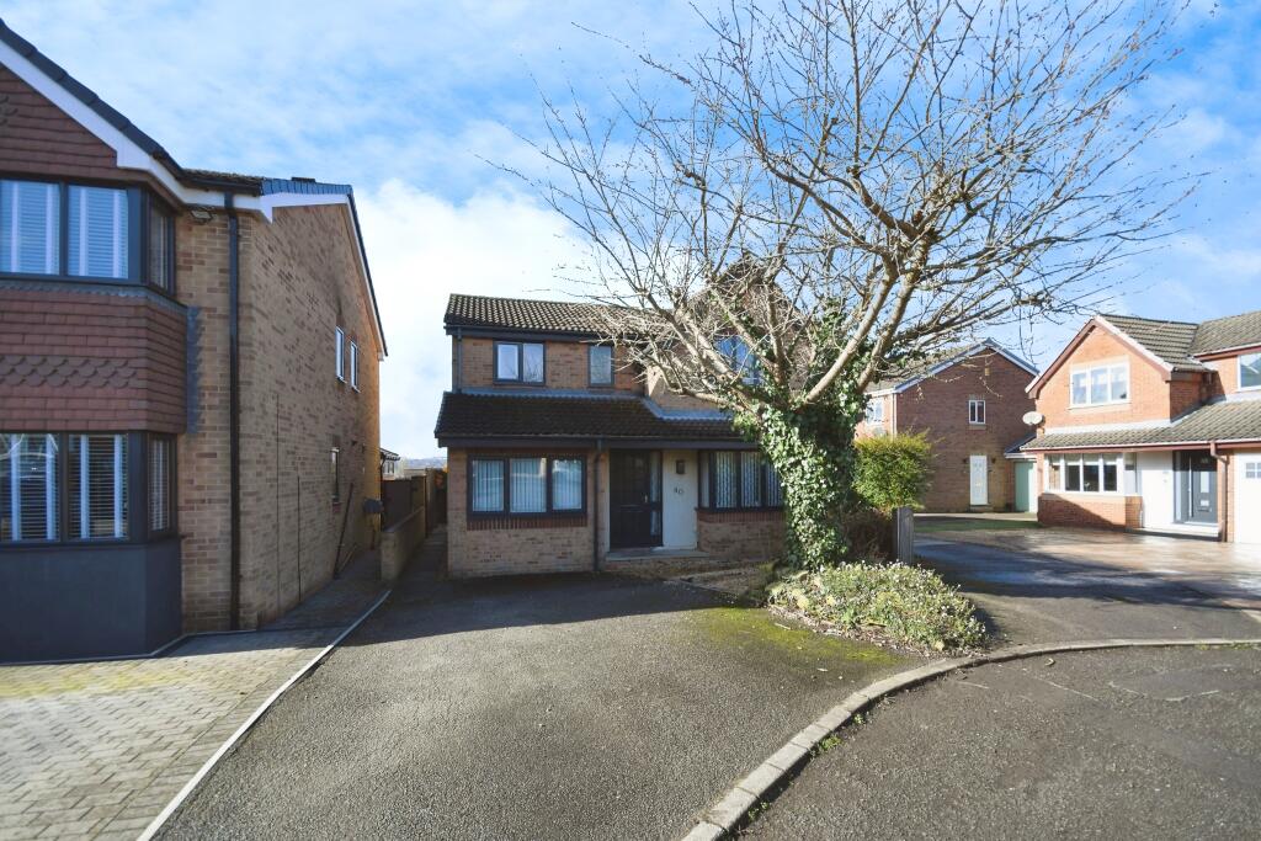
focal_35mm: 15
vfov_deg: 77.3
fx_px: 525
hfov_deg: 100.4
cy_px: 420
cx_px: 630
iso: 400
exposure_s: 1/500
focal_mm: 10
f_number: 8
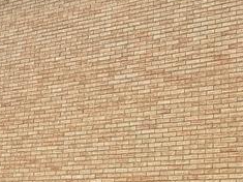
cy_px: 169
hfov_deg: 31.4
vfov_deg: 23.3
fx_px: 428
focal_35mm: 61
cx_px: 168
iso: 32
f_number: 2.2
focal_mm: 2.22
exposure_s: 1/770
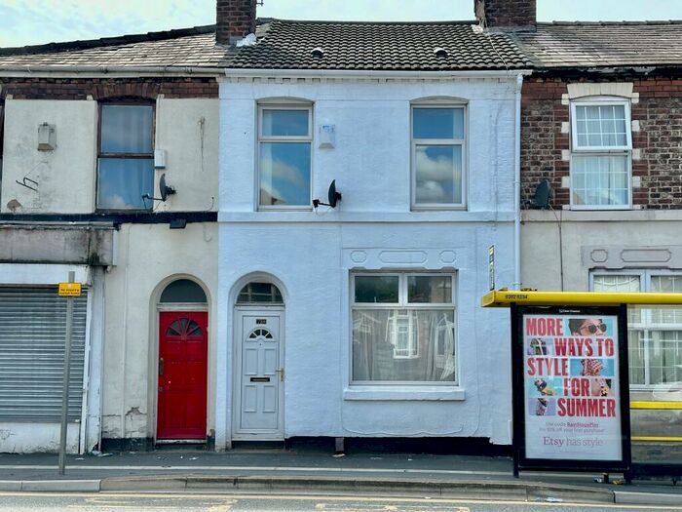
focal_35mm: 48
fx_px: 946
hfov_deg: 39.7
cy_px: 256
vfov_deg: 30.3
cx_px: 341
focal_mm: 6.86
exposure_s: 1/2532
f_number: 1.78
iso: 64
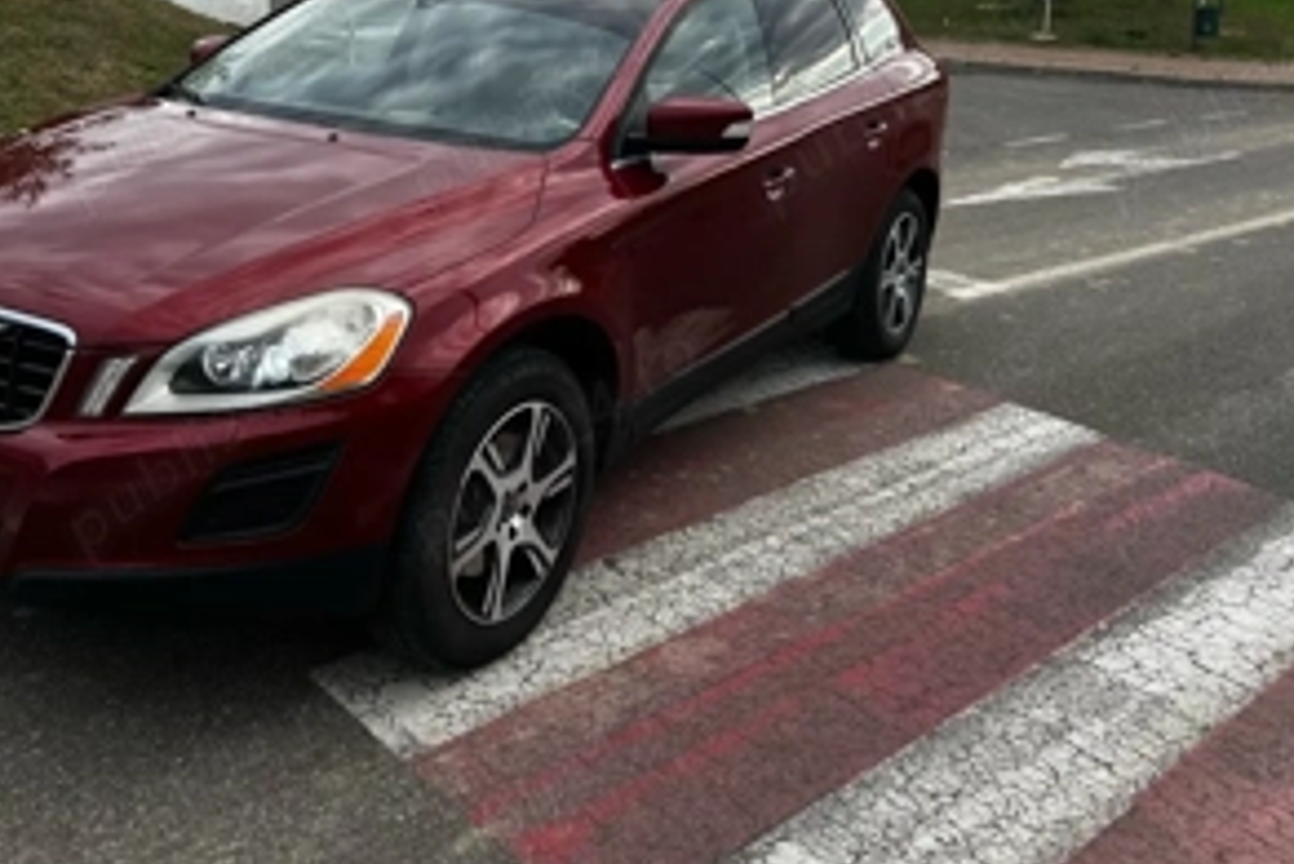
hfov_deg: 51.9
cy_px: 151
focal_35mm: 37
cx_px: 643
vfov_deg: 34.7
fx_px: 1331
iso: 50
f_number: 1.5
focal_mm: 5.7
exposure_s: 1/1326
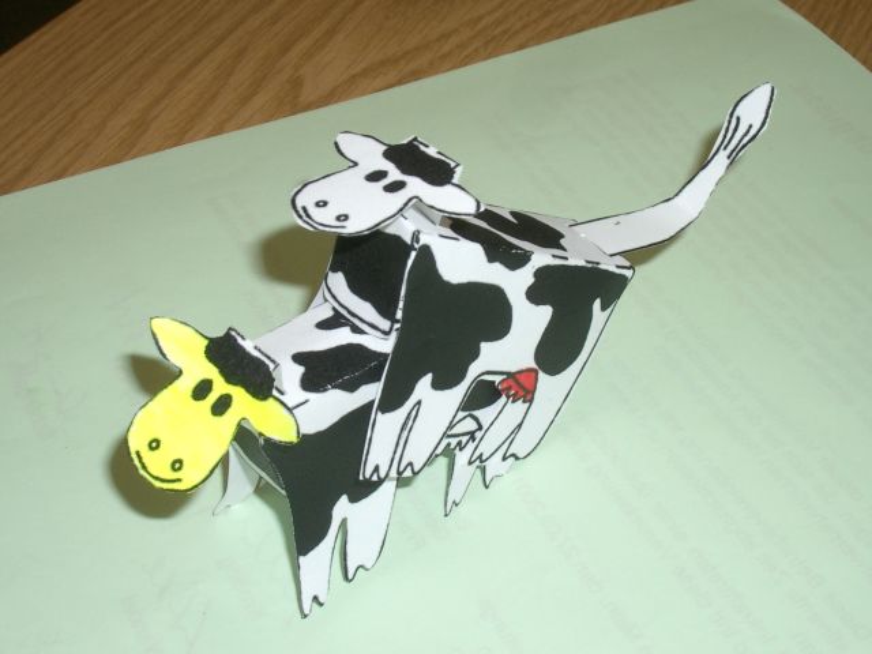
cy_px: 327
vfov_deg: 23.7
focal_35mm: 62
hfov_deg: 31.2
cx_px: 436
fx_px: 1562
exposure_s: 1/40
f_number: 5.6
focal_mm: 10.2
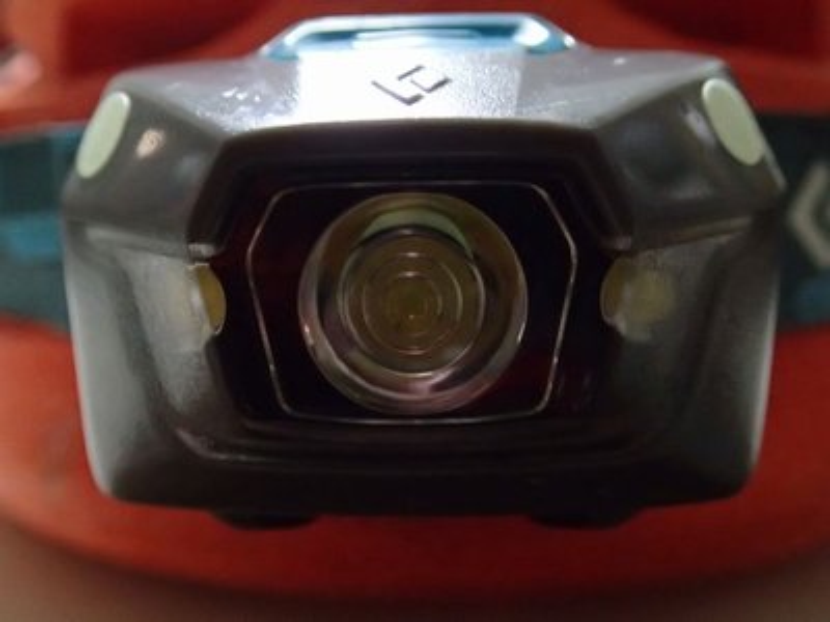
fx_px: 719
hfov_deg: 60.0
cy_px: 311
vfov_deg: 46.8
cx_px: 415
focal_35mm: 30
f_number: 2.3
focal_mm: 5.5
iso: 1600
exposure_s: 1/13
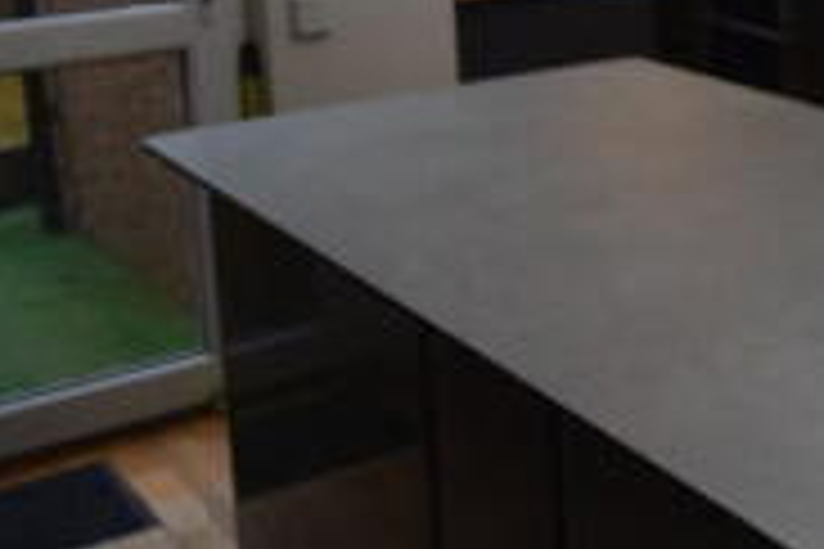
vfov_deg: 18.9
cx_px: 921
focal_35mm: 70
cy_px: -11
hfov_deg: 26.5
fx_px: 1597
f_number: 4.5
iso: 500
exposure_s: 1/60
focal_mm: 13
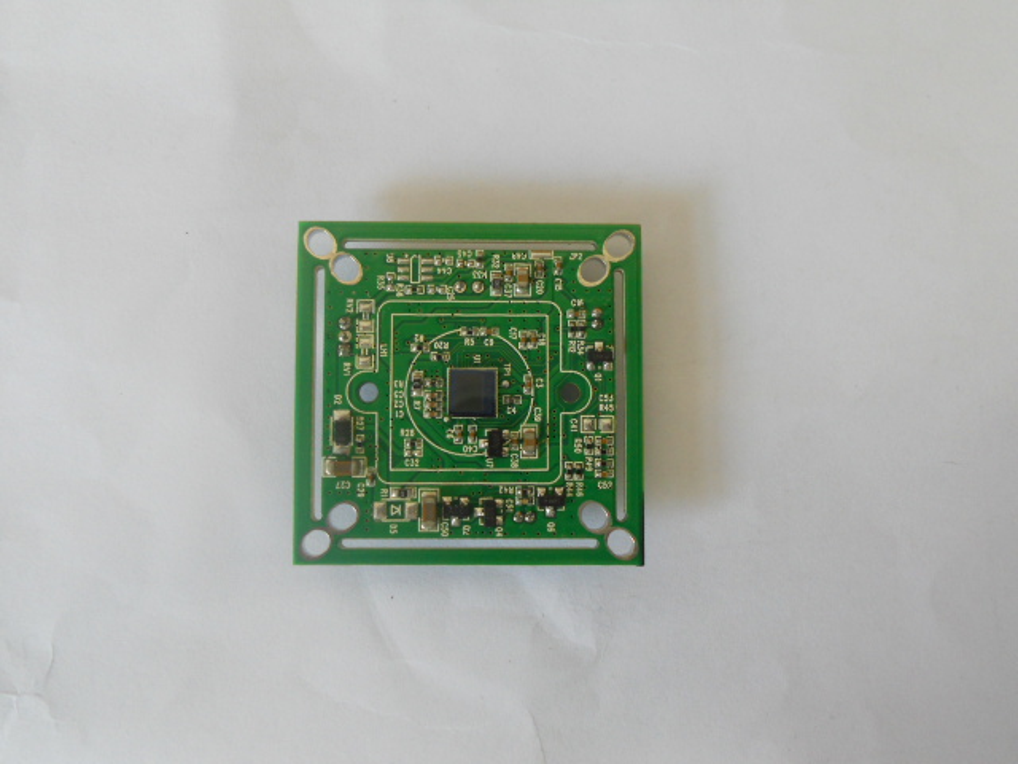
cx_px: 509
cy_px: 382
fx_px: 941
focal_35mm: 32
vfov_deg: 44.2
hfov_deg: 56.8
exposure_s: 1/30
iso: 200
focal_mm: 5.8
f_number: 3.5
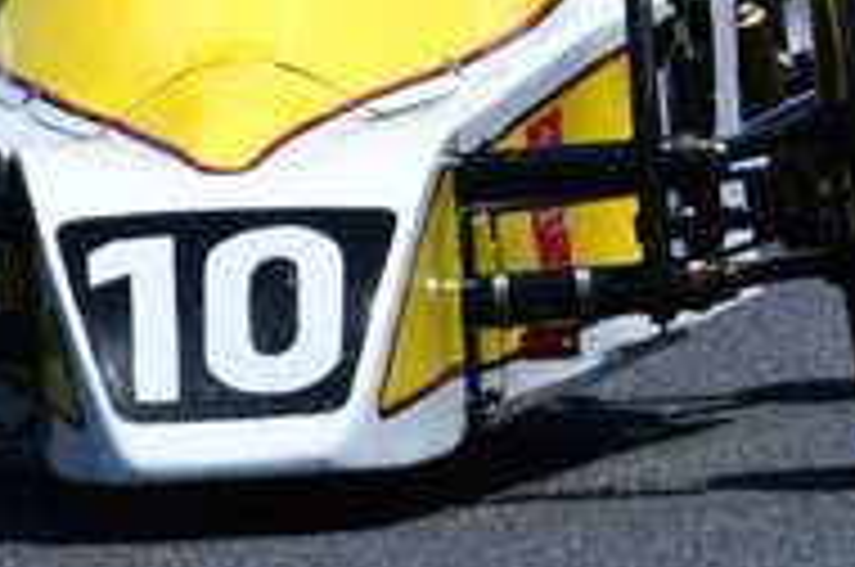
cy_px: -140
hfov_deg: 0.9
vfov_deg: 0.6
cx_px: 850
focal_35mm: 2407
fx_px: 57069
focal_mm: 380
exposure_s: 1/640
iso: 320
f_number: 11
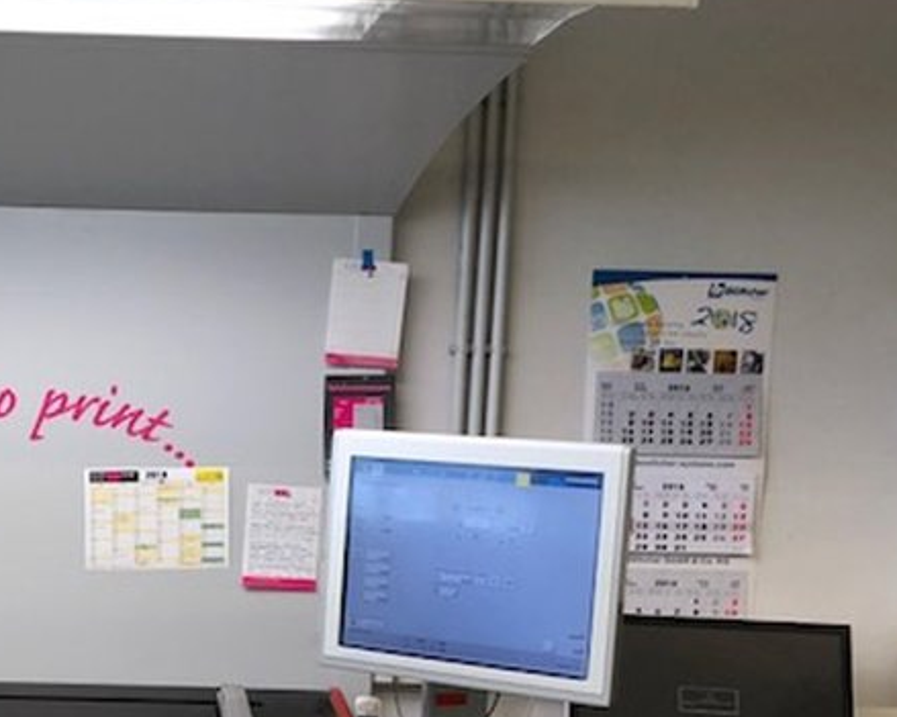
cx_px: 90
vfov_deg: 27.3
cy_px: 518
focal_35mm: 55
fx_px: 1460
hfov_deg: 32.5
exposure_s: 1/50
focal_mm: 4
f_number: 1.8
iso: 32
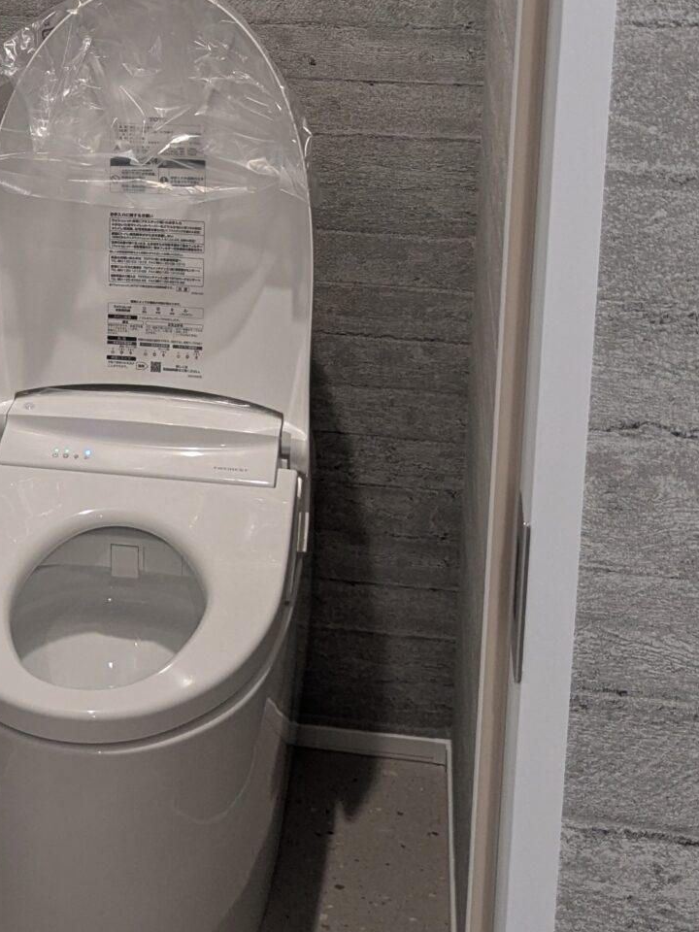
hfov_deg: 19.8
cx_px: 2
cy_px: 78
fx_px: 1939
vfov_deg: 26.1
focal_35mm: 72
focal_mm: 4.38
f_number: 1.73
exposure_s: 1/25
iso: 100
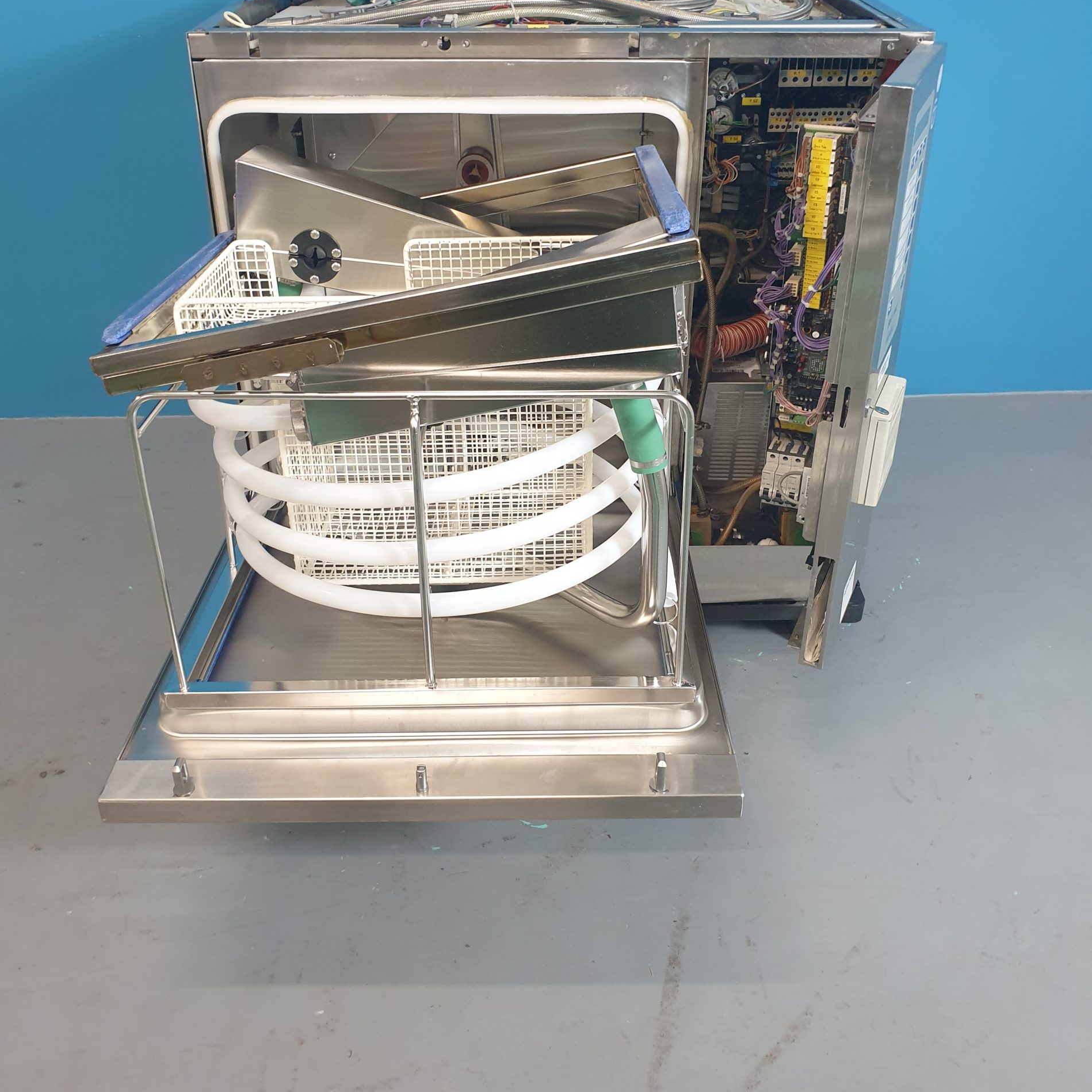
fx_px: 1106
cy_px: 484
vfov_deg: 52.4
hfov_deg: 52.5
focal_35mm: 31
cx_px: 543
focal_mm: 4.3
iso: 320
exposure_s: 1/25
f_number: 2.4
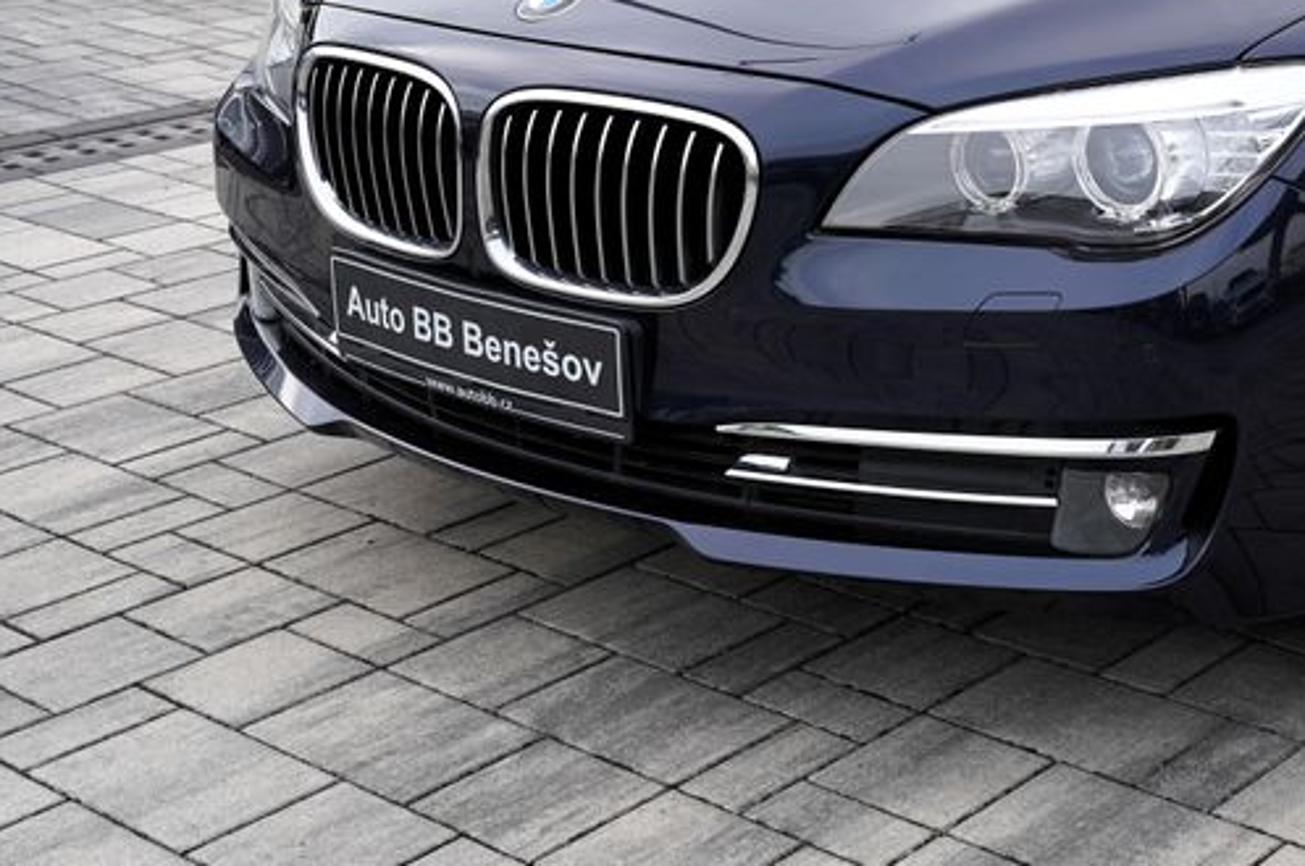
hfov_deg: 28.8
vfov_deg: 19.4
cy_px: 14
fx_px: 2462
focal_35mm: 68
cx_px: 1111
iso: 100
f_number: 5.6
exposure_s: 1/160
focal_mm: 33
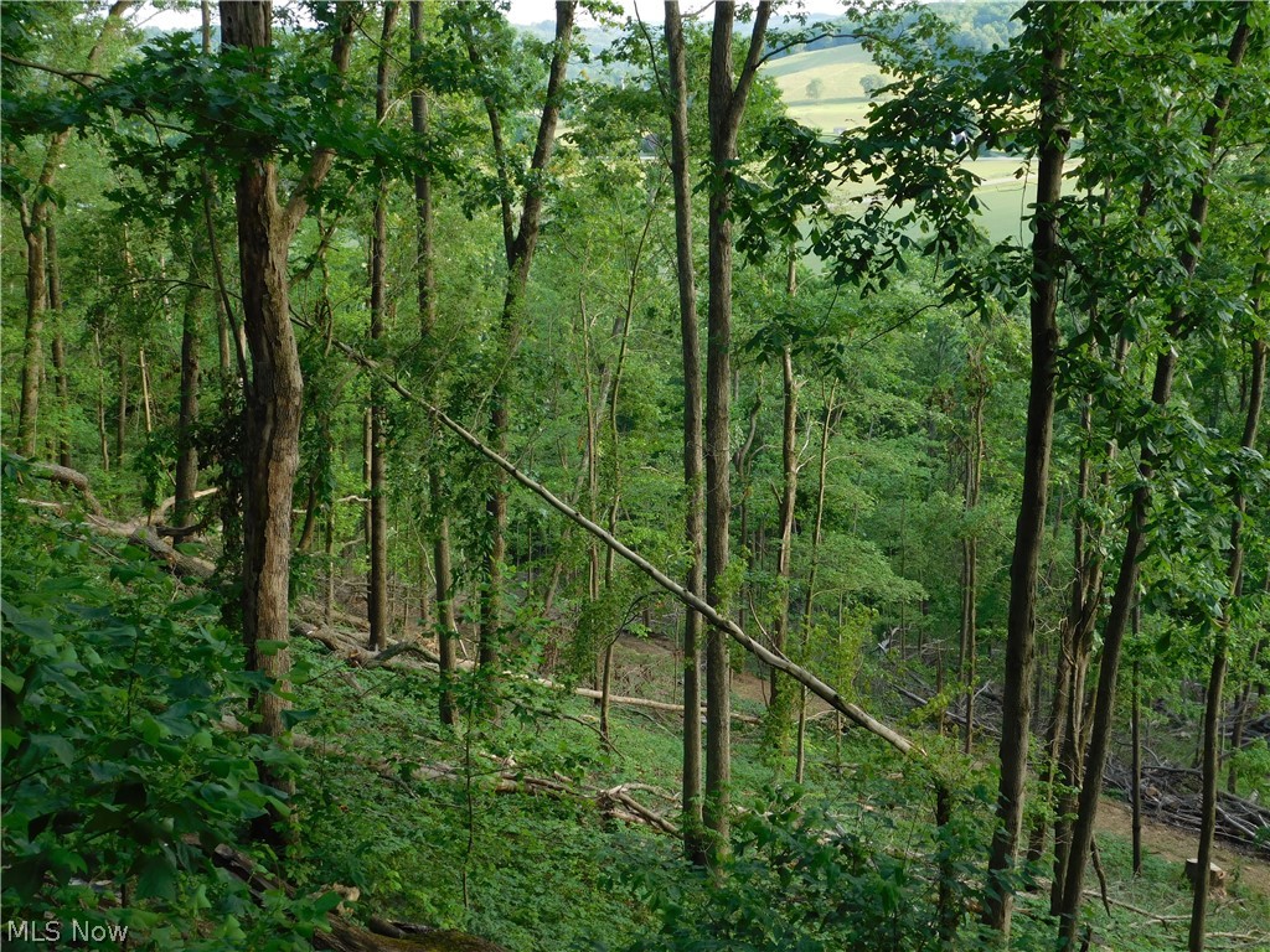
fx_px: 1651
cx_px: 635
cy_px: 476
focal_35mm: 45
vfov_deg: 32.2
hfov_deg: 42.1
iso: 125
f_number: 3.7
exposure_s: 1/125
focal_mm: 8
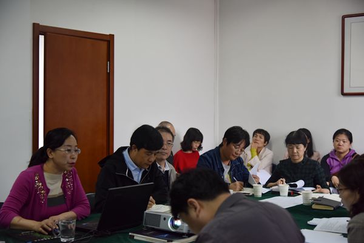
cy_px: 122
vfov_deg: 24.6
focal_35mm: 55
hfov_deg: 36.2
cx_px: 182
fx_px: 556
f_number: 4
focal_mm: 55
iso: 900
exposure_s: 1/125
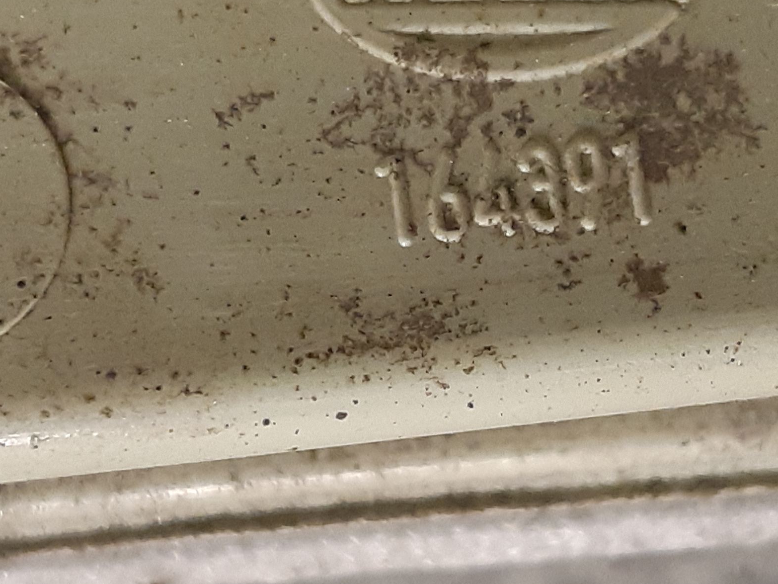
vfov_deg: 41.8
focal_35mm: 34
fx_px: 764
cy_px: 289
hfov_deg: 53.5
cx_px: 476
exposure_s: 1/50
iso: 250
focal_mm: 3.93
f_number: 1.7
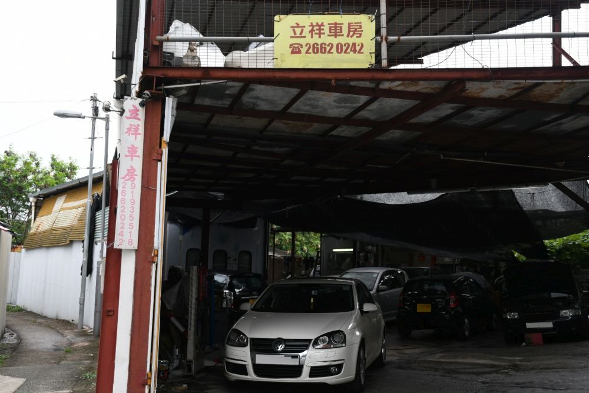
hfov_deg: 49.5
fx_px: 638
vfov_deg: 34.2
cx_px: 294
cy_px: 196
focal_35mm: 39
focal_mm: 26
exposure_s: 1/125
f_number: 4.5
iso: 125
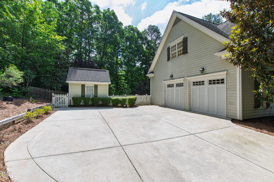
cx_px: 137
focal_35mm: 15
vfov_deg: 77.3
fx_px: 114
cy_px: 91
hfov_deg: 100.4
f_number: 8
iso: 200
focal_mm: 10
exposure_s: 1/160
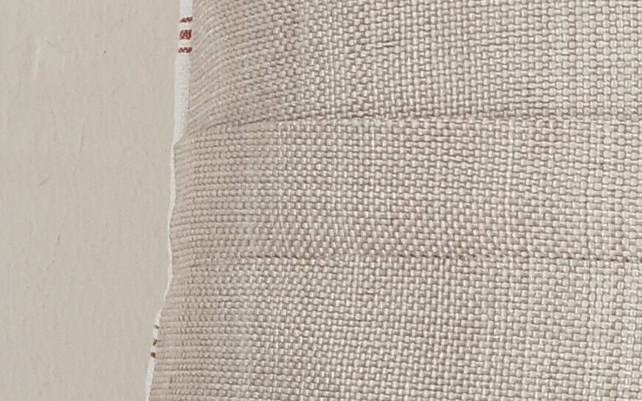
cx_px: 1266
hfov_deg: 4.8
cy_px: 195
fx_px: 7488
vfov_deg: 3.1
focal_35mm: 428
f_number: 14
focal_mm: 39
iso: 80
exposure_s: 1/160
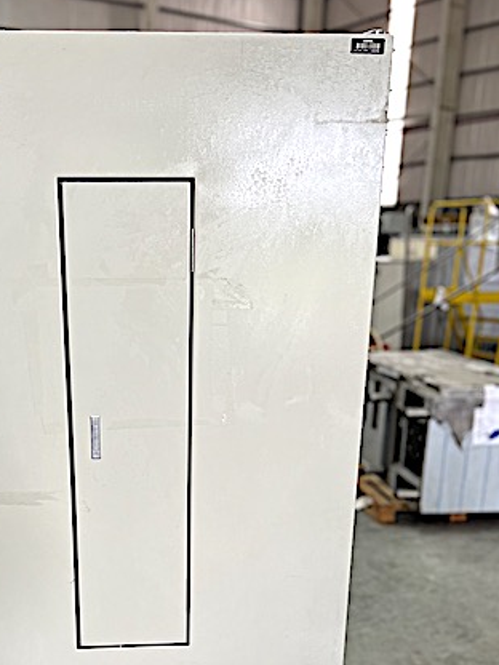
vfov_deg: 45.4
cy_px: 489
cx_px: 155
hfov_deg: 35.5
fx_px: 769
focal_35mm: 40
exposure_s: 1/100
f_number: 1.5
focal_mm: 5.7
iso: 80
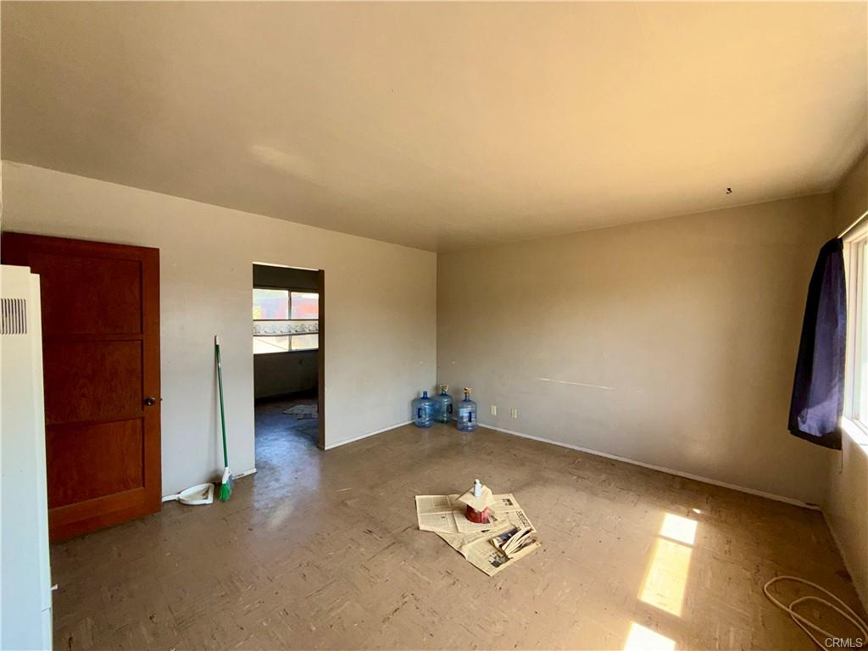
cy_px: 326
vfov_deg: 85.7
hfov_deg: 102.1
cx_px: 434
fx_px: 351
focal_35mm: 14
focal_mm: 2.22
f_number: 2.2
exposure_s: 1/122
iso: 40
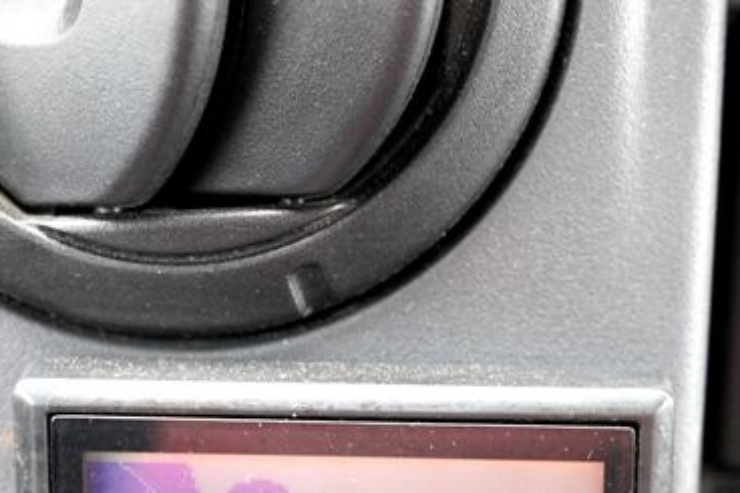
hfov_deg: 19.8
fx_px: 2116
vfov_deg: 13.1
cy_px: 526
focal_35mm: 103
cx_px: 485
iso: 1250
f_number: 4
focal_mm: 37
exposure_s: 1/60
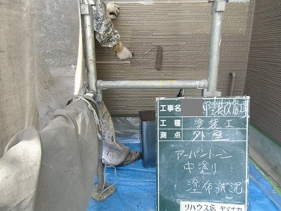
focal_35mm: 24
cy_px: 106
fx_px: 195
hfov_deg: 71.6
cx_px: 140
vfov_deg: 56.9
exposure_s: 1/100
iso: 100
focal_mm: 4.24
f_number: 3
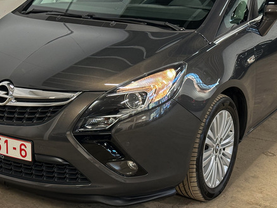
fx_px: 528
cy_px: 67
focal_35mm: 66
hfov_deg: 29.2
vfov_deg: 22.2
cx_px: 98
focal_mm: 6.86
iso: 250
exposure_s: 1/50
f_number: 1.78
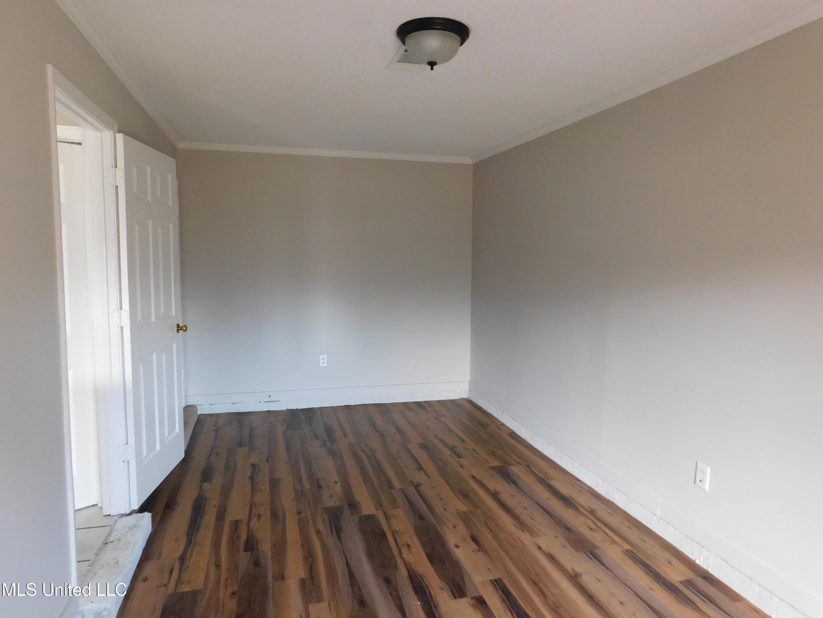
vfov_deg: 58.9
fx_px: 547
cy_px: 309
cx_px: 412
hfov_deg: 73.9
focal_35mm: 23
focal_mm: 4
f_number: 3
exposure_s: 1/30
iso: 280
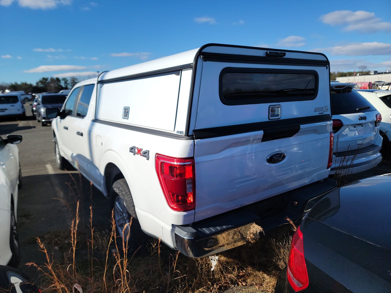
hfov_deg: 71.6
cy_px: 146
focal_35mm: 24
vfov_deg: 56.8
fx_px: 271
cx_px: 196
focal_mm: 6.7
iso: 50
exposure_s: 1/1268
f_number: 1.8
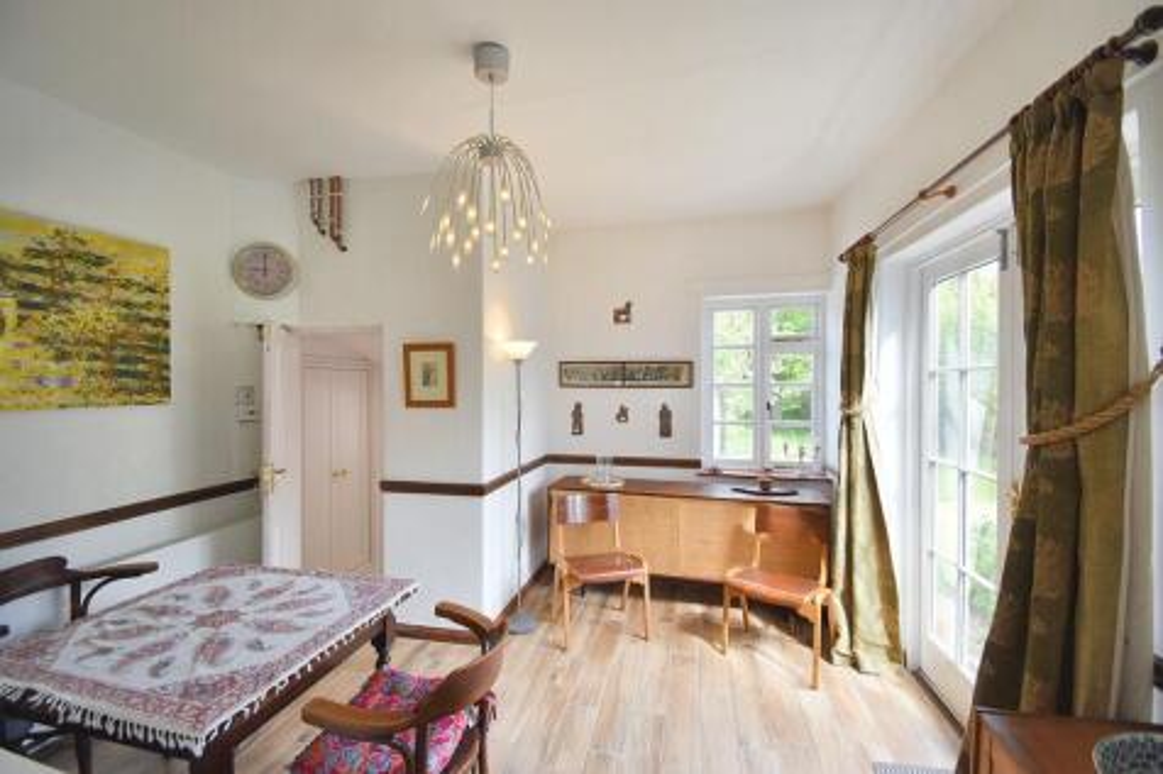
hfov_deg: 100.4
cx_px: 582
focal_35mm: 15
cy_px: 387
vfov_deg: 77.3
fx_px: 484
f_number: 4.5
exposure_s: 1/50
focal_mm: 10
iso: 100
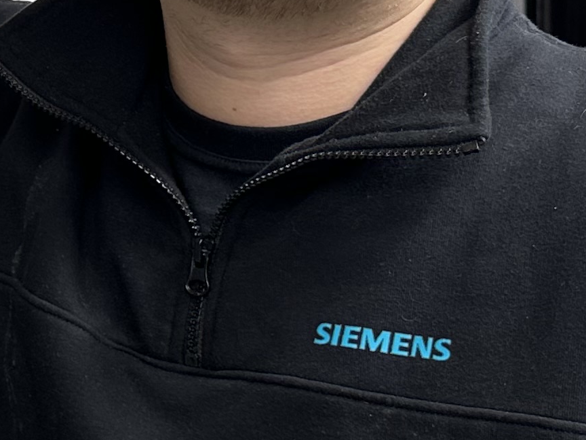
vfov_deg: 13.2
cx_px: -333
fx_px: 1896
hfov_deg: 15.9
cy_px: 183
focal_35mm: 112
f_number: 1.78
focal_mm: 6.86
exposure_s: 1/119
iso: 50
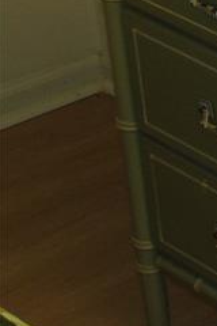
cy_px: 79
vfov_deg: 13.2
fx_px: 1401
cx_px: 693
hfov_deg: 7.6
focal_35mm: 155
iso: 80
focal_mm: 6.3
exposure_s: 1/50
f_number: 3.2
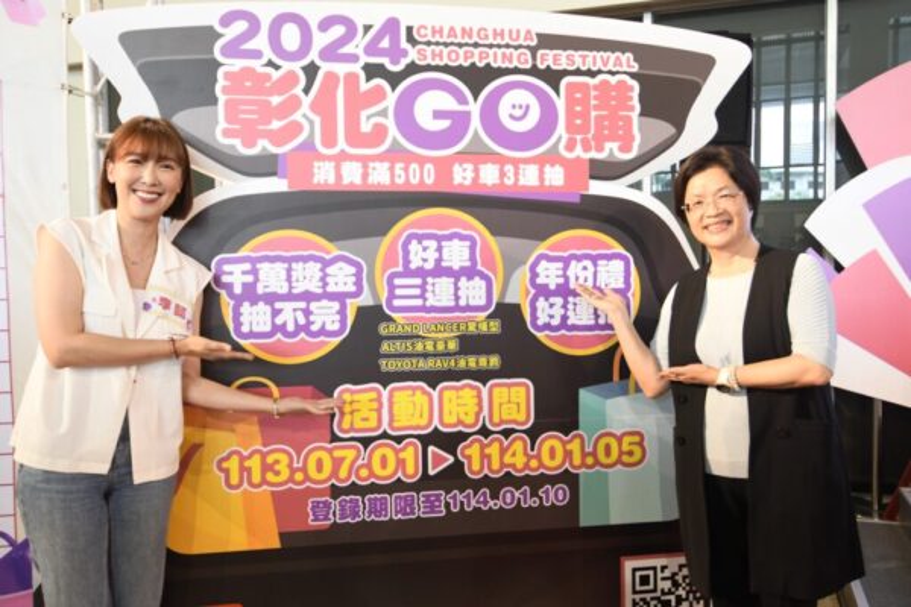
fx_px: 835
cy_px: 304
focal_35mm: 33
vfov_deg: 40.0
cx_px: 456
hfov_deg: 57.2
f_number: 4.5
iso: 1600
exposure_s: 1/80
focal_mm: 22
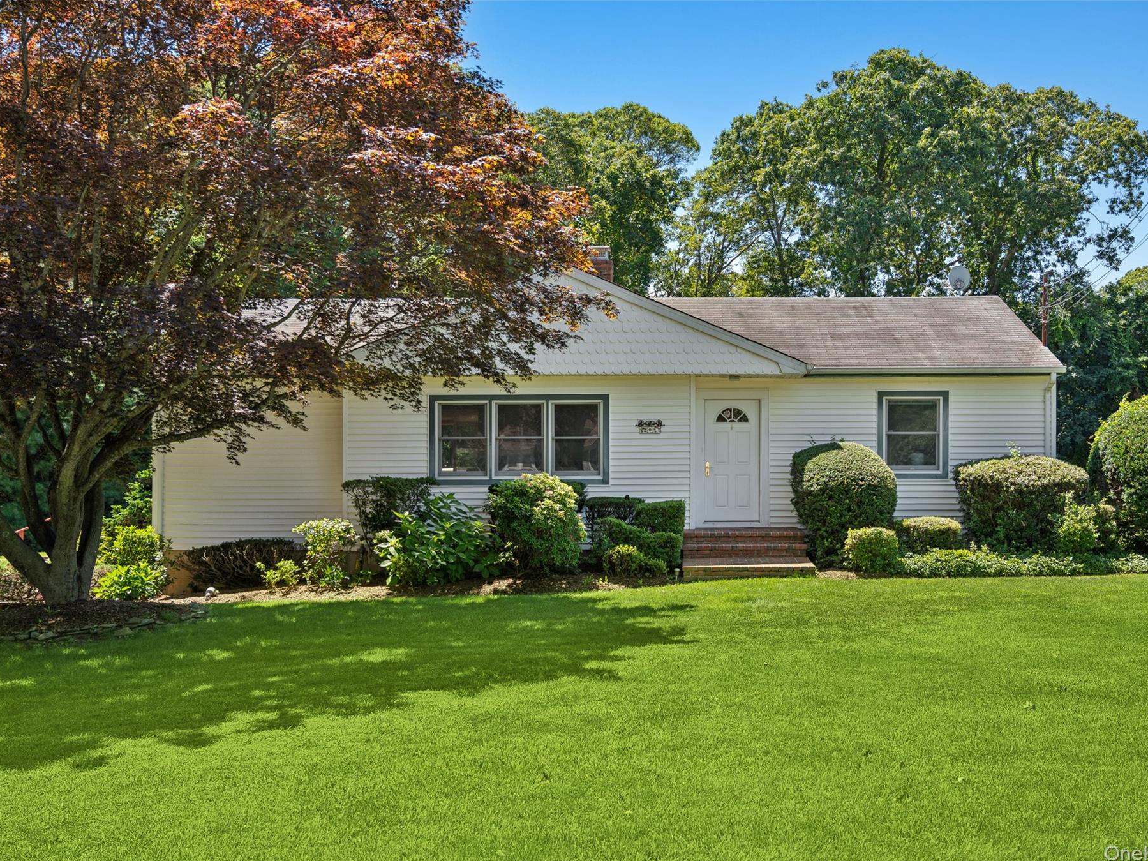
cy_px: 434
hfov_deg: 52.6
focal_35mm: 35
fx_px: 1161
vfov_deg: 40.7
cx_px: 581
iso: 100
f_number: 4
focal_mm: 32
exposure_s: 1/400
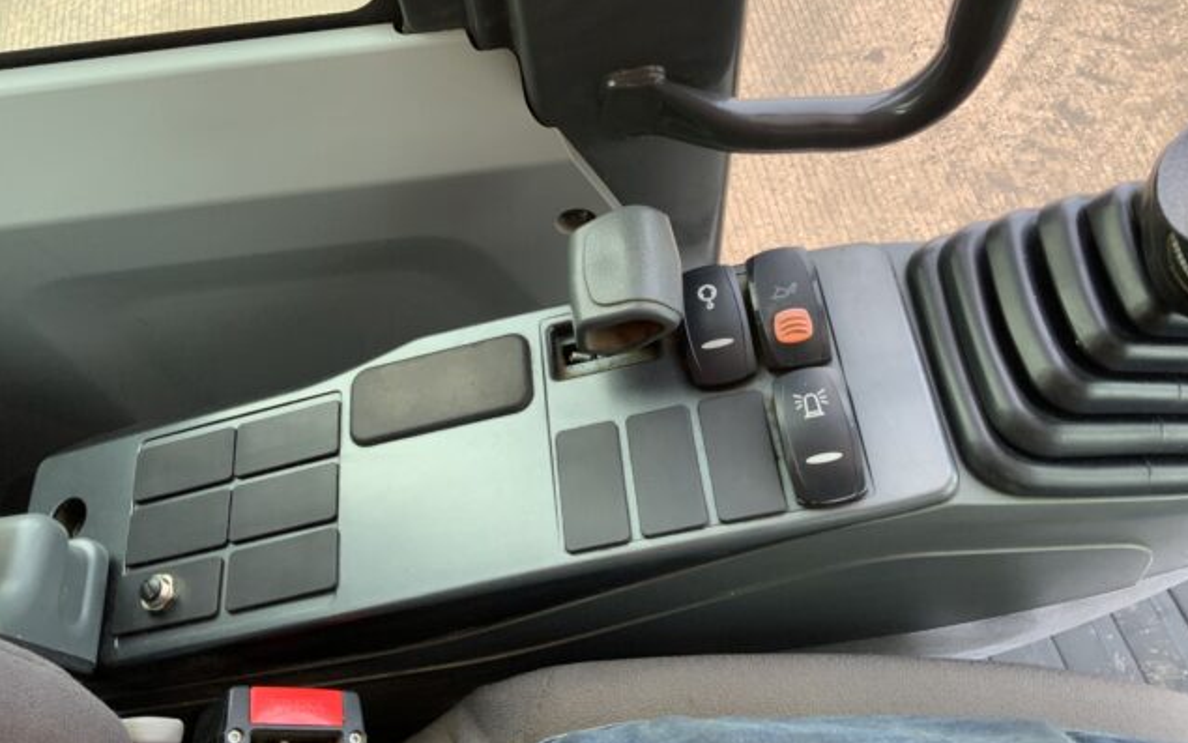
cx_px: 597
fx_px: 1004
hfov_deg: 61.2
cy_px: 341
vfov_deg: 40.6
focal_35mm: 31
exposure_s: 1/97
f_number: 1.8
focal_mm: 3
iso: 64
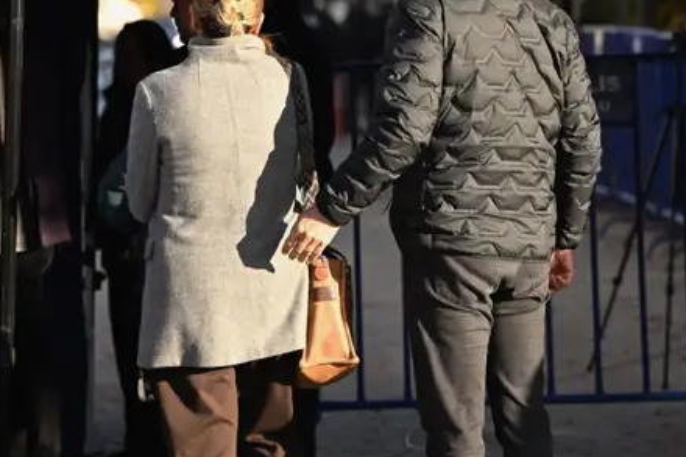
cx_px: 365
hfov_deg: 10.5
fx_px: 3733
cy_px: 145
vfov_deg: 7.0
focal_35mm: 196
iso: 800
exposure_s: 1/5000
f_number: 2.8
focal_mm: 98
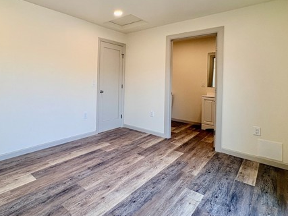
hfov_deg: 76.7
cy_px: 79
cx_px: 98
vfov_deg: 62.4
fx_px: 175
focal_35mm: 21
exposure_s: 1/120
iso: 80
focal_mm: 2.22
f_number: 2.2
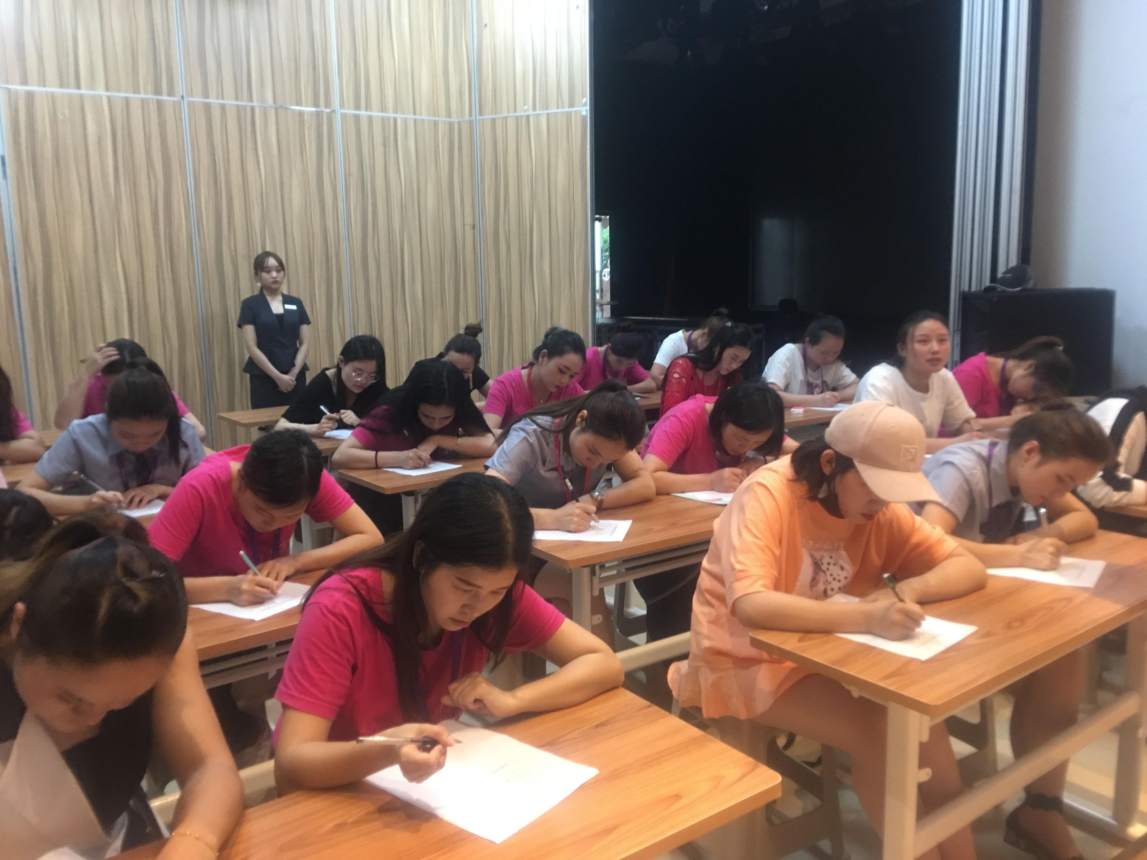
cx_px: 574
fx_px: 961
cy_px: 430
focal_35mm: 29
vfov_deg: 48.2
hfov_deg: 61.7
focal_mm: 4.15
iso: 80
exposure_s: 1/10
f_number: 2.2
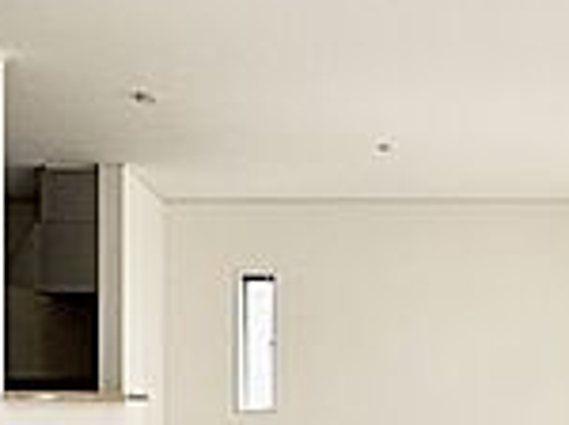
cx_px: 391
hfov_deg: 32.9
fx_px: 952
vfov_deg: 24.2
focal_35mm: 58
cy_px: 408
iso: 50
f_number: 2.2
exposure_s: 1/99
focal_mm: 2.22
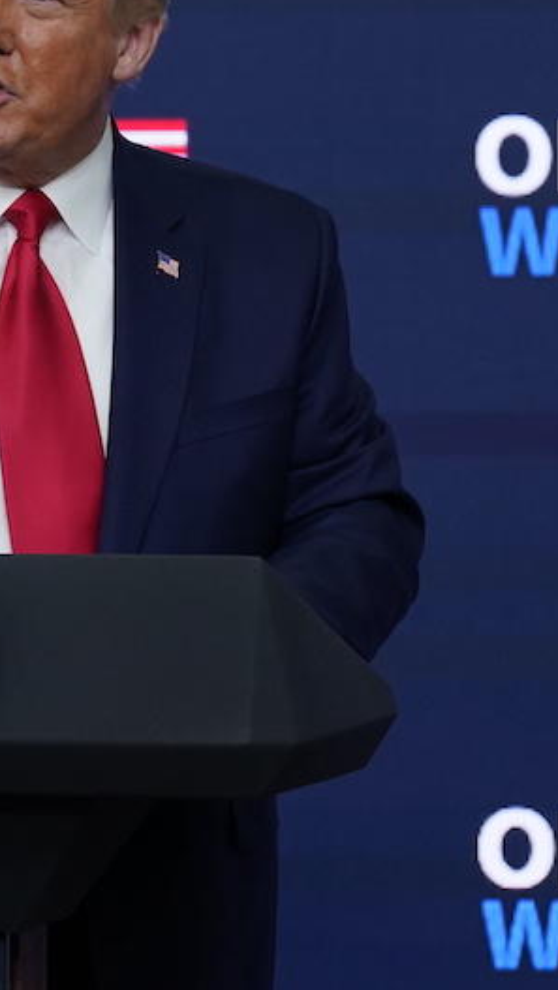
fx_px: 14026
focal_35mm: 534
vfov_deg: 4.0
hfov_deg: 2.3
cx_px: 43
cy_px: 410
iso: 2000
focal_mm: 224
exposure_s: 1/250
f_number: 5.6
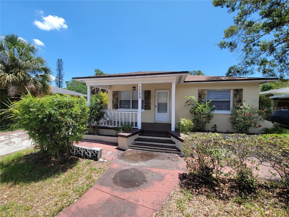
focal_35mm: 13
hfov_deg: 106.2
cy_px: 108
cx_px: 144
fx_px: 109
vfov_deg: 89.9
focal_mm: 2.2
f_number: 2.2
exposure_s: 1/984
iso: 50
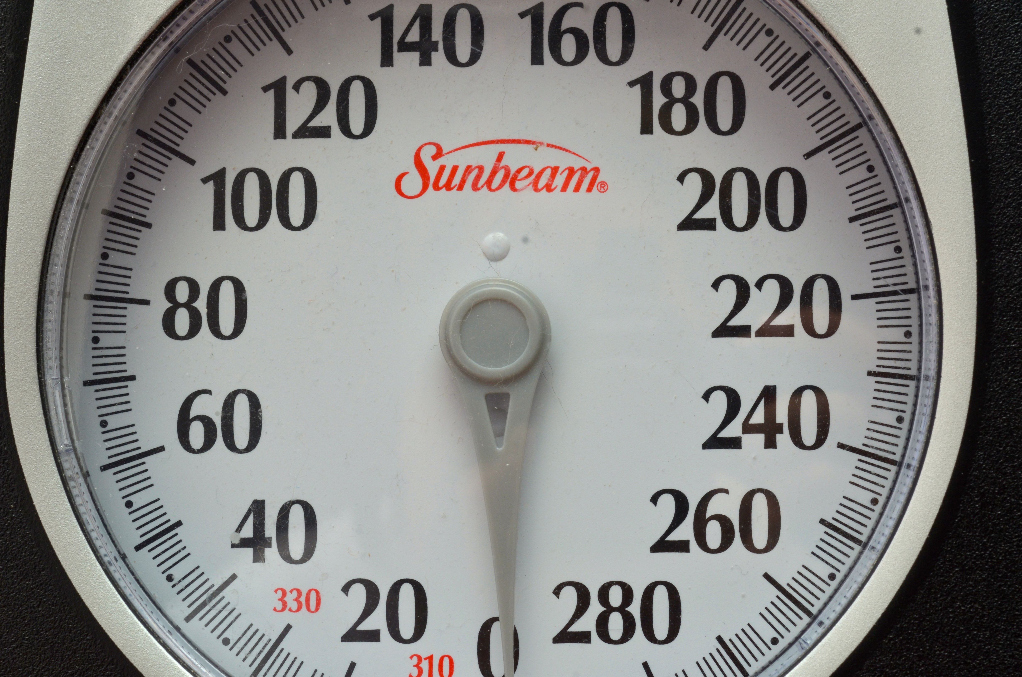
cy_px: 338
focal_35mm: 82
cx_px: 511
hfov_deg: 24.7
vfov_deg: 16.5
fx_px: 2337
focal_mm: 55
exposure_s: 1/125
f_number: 11
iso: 200
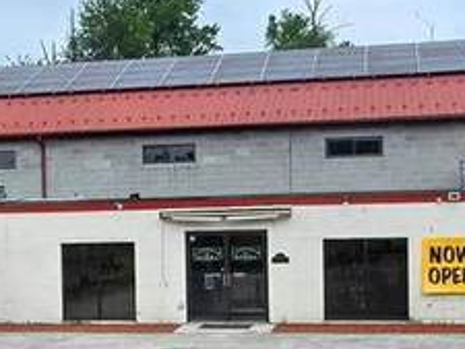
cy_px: 254
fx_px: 995
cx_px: 124
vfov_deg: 19.8
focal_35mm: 74
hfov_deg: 26.0
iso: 50
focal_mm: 2.2
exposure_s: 1/1597
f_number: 2.2
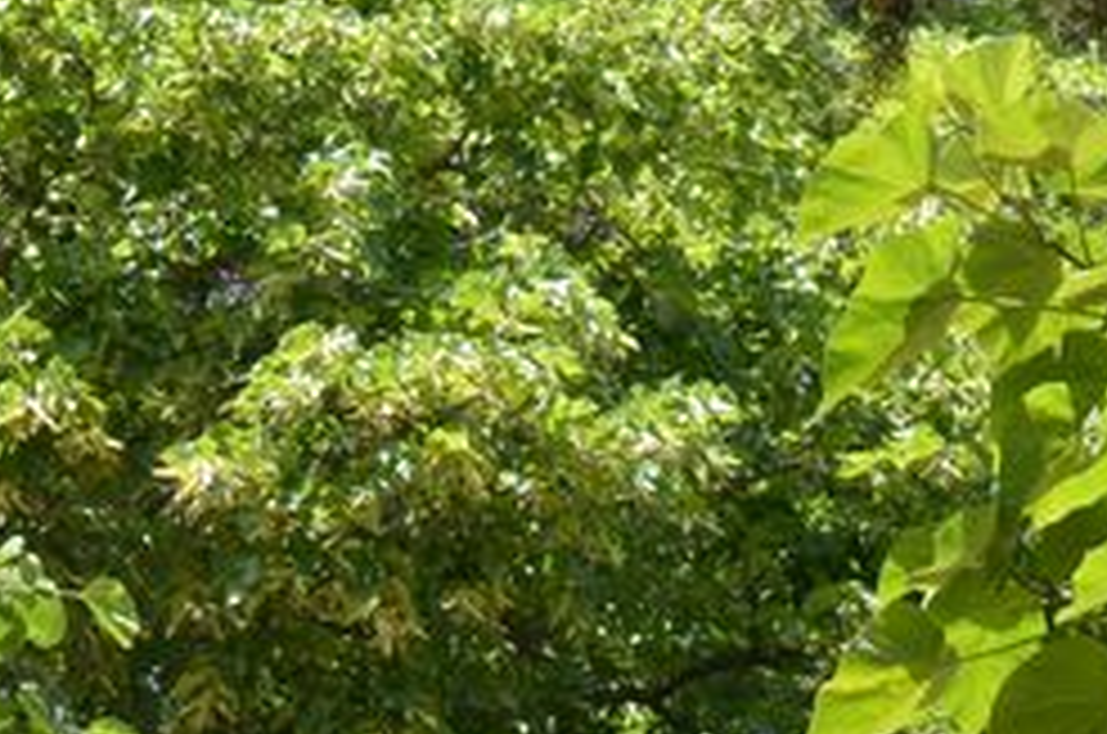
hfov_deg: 10.2
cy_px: 1018
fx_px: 6199
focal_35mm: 202
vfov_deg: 6.7
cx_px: 441
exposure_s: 1/160
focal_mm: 22
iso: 100
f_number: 6.3
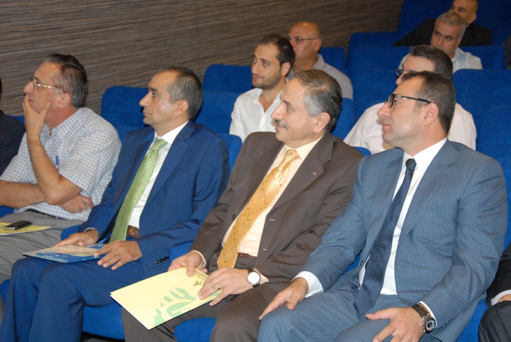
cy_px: 171
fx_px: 895
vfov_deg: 21.6
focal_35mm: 63
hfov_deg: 31.9
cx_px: 256
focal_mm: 42
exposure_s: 1/60
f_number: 5
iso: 1000
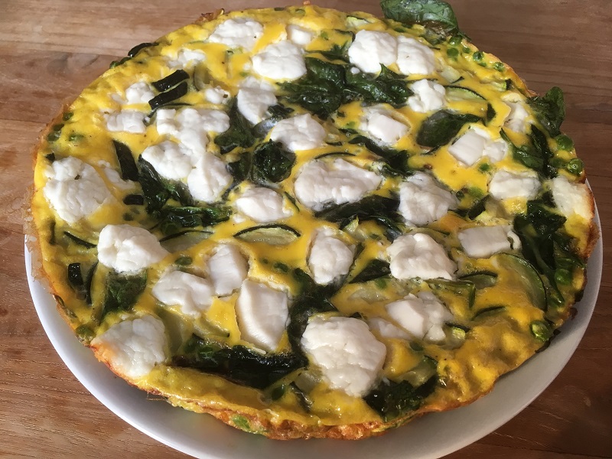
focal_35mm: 29
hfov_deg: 61.7
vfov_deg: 48.2
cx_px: 306
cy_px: 230
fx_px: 513
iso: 40
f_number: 2.2
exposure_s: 1/33
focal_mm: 4.15
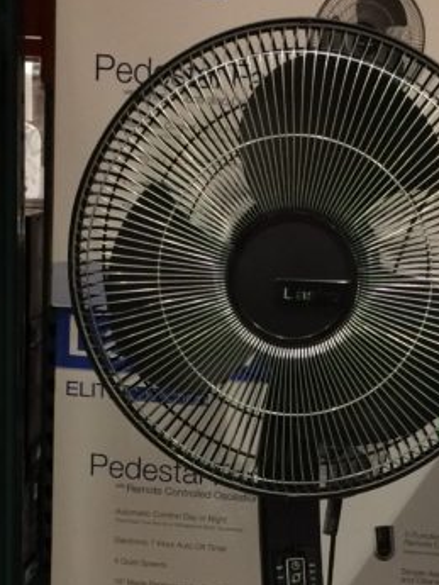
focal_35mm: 86
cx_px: 256
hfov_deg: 17.2
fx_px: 1453
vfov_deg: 21.9
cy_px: 592
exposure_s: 1/30
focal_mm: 4.15
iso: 125
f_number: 2.2
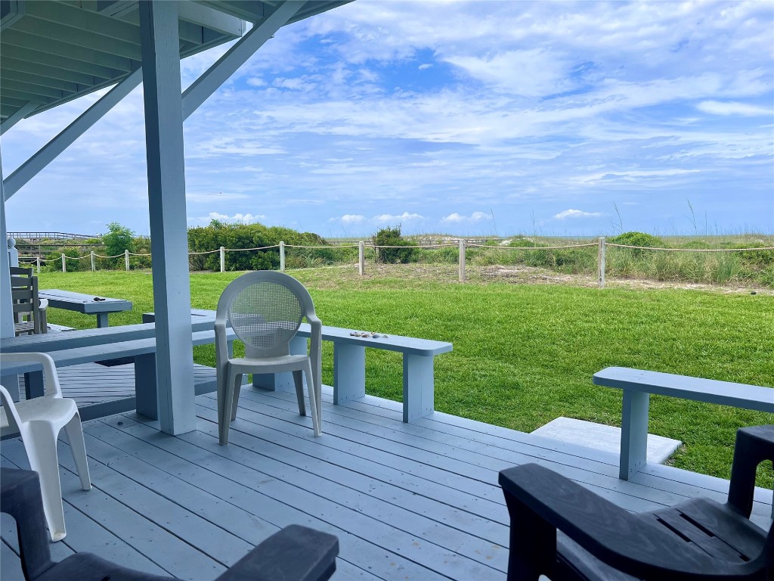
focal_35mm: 26
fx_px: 581
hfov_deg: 67.3
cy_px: 290
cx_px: 387
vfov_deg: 53.1
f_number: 1.5
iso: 50
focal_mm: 5.7
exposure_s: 1/4274
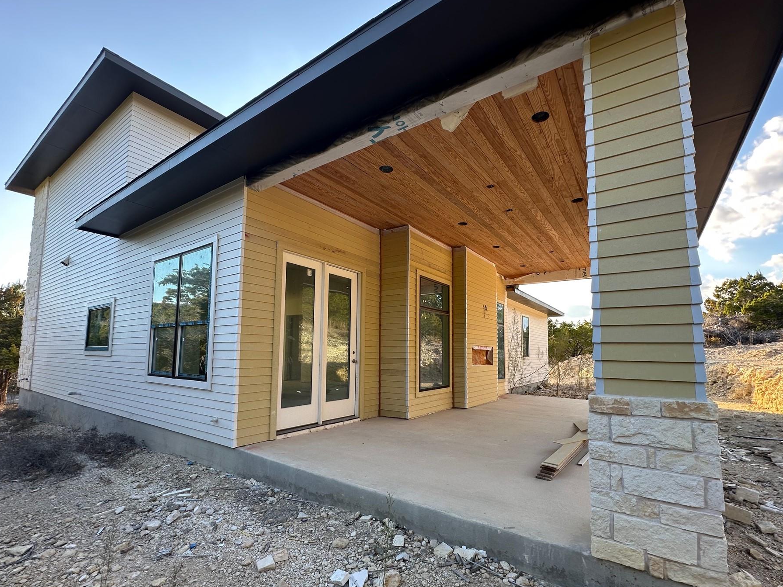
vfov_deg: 77.9
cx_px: 400
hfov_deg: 94.5
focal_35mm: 16
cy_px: 325
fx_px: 362
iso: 40
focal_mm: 2.22
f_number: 2.2
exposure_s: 1/175
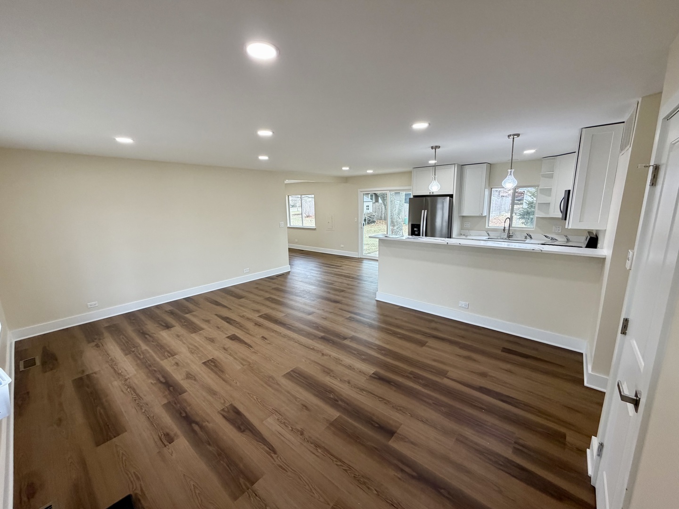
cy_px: 254
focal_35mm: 14
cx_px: 340
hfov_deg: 102.1
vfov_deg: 85.7
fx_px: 275
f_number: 2.2
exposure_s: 1/120
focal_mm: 2.22
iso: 200
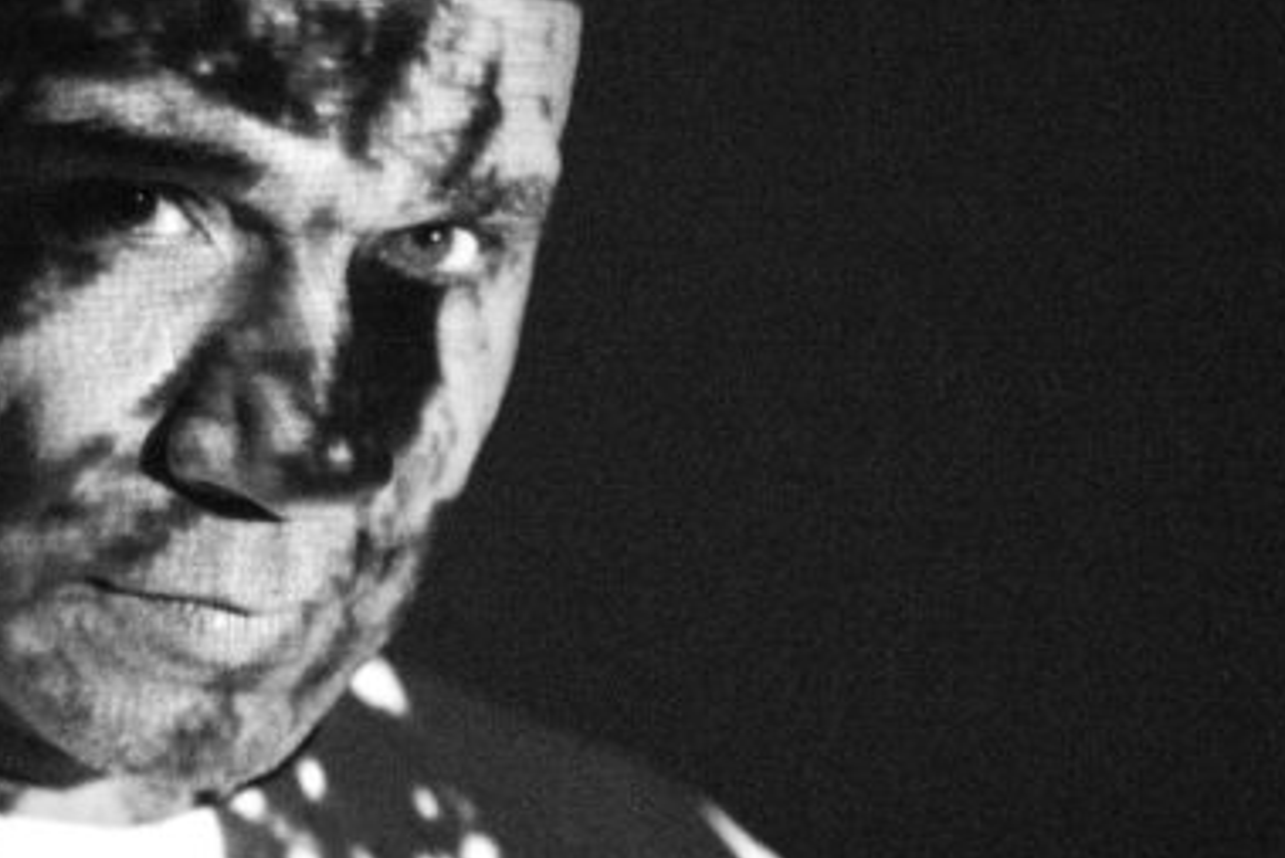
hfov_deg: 16.5
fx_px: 4249
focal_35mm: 119
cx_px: -214
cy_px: 368
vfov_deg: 11.5
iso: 2500
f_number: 3.2
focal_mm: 44
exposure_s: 1/160
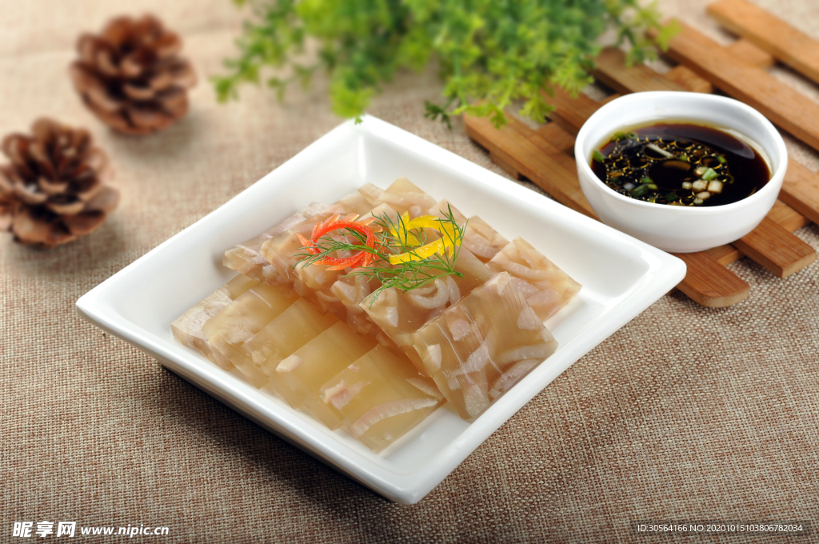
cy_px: 272
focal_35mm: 90
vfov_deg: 15.1
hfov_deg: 22.6
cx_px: 410
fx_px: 2045
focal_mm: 60
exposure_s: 1/200
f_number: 8
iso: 200
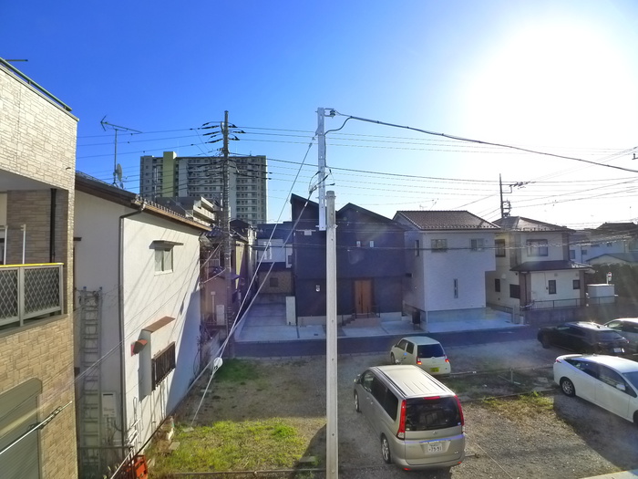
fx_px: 442
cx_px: 319
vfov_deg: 56.8
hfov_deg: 71.6
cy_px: 240
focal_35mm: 24
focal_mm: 5.1
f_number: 4
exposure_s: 1/1000
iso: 400
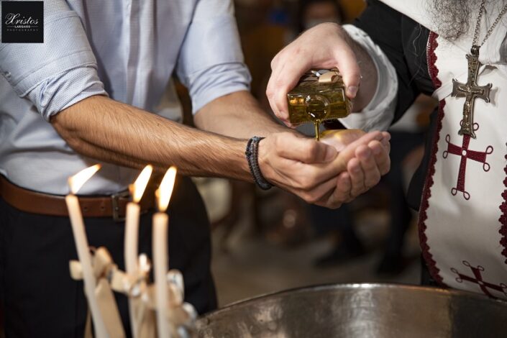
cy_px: 169
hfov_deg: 28.8
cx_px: 254
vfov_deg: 19.5
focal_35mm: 70
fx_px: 986
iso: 1250
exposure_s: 1/320
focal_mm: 70
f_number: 2.8
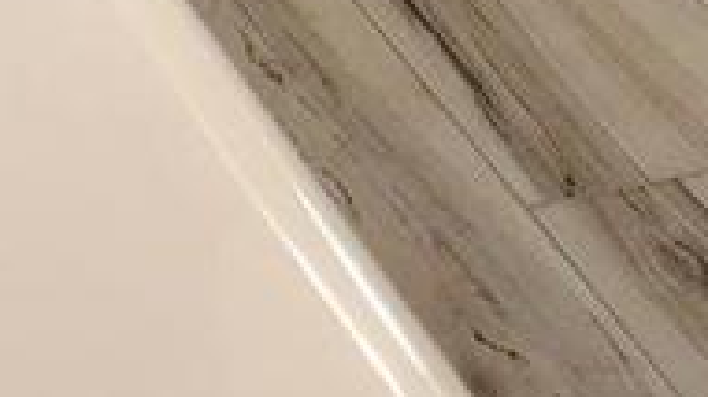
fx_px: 2007
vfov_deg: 7.2
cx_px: -449
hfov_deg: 17.4
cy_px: -1317
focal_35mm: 107
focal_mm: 2.2
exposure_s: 1/60
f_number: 2.2
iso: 100
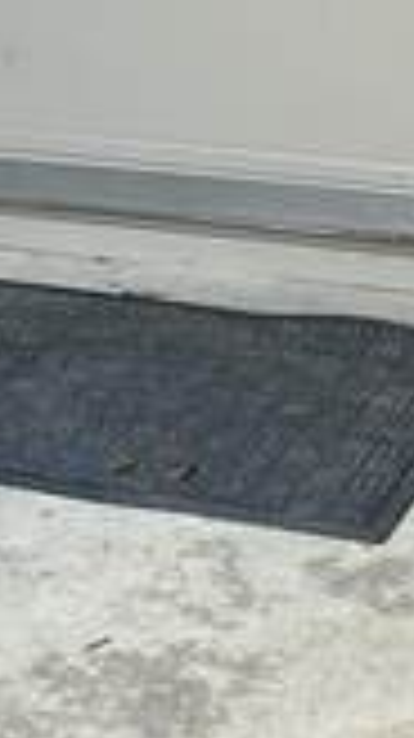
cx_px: 32
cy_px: -436
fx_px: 3246
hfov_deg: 7.3
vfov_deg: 12.2
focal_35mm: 166
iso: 32
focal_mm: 5.7
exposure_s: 1/129
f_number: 1.5
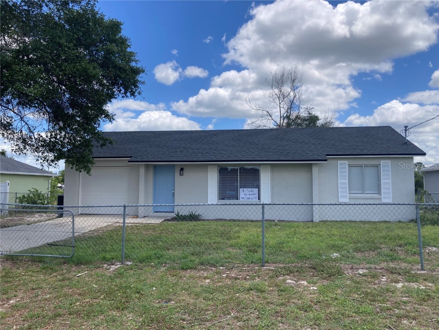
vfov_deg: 49.7
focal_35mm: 28
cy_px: 165
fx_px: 355
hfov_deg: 63.4
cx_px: 220
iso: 20
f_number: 1.8
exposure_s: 1/2288
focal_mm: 3.99
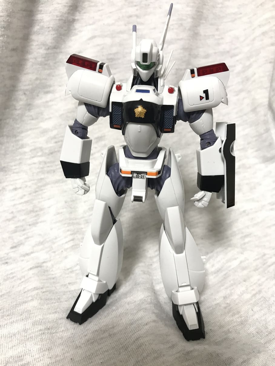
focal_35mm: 28
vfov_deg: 63.4
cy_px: 183
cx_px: 138
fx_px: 296
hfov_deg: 49.8
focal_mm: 3.99
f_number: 1.8
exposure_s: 1/20
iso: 32
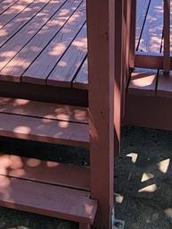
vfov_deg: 34.6
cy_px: 21
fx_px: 345
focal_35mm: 52
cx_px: 78
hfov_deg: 28.0
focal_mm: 2.2
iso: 50
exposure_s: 1/309
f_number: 2.2
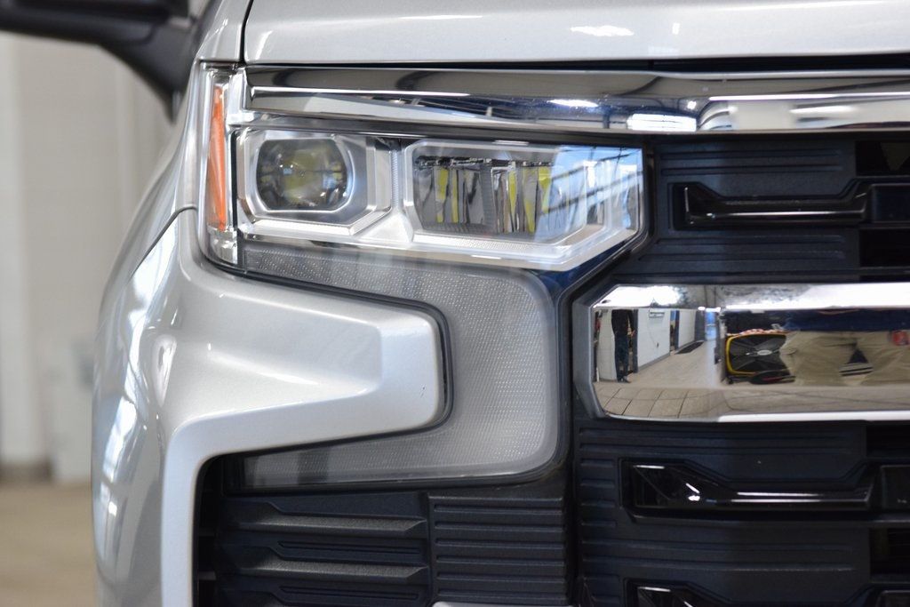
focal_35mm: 105
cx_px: 455
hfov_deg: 19.5
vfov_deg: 13.0
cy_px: 304
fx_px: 2654
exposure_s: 1/125
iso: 1600
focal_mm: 70
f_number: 4.5
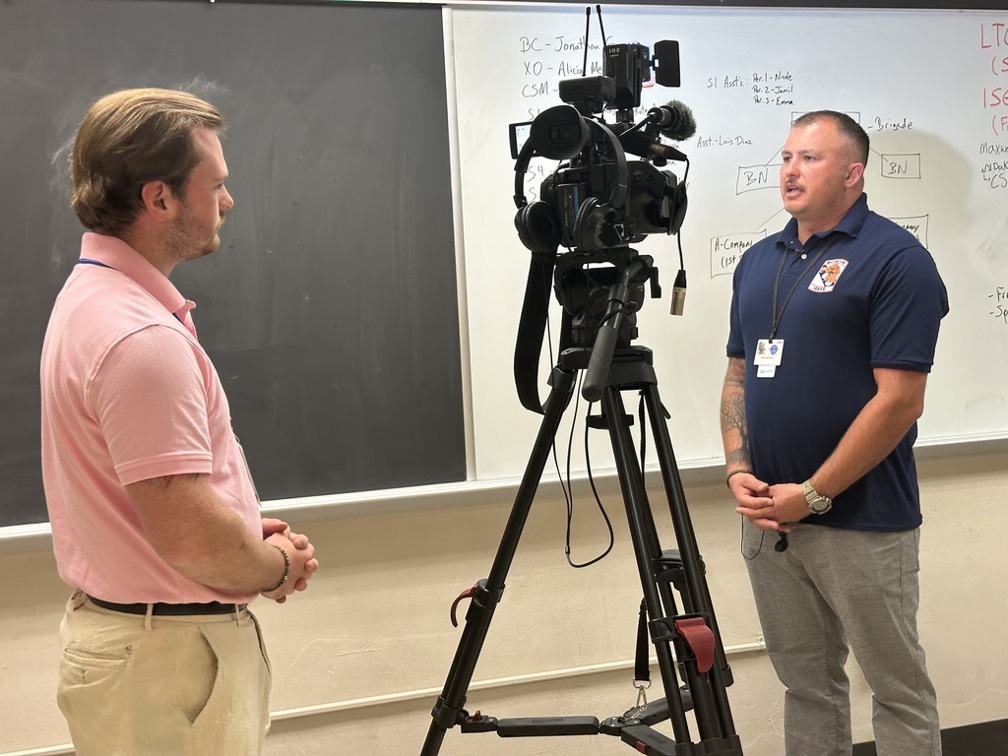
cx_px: 504
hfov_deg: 39.7
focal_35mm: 48
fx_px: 1398
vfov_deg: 30.3
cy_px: 378
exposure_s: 1/60
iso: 100
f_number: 1.78
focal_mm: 6.86
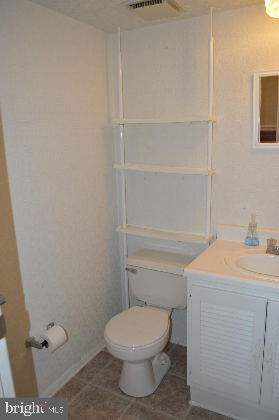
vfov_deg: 67.4
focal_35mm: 27
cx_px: 140
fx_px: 314
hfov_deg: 47.9
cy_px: 210
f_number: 3.5
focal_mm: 18
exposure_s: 1/60
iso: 800
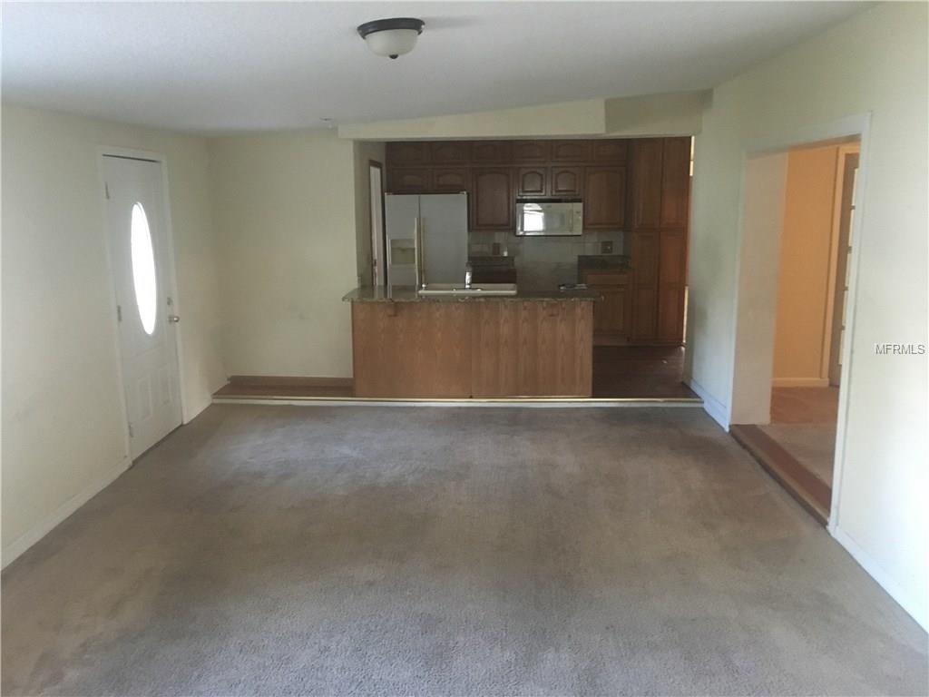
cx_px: 464
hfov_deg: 61.7
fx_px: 778
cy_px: 348
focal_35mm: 29
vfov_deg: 48.2
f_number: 2.2
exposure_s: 1/15
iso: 250
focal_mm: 4.15
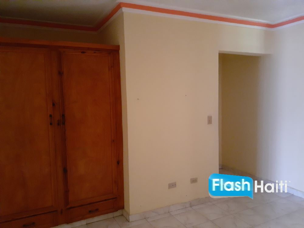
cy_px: 114
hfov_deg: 65.3
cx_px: 152
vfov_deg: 51.4
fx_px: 237
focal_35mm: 27
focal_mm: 3.6
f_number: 1.9
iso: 1000
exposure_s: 1/20
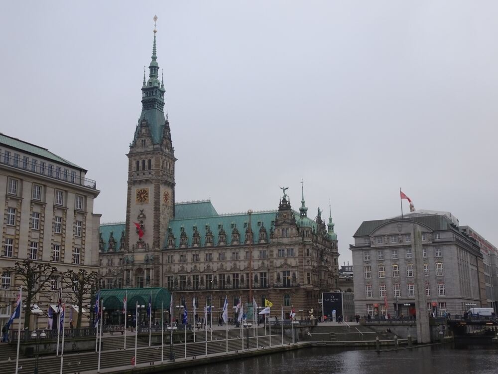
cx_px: 249
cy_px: 187
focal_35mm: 40
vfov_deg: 36.0
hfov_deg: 46.8
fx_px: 575
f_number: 4
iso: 80
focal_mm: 6.8
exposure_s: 1/160
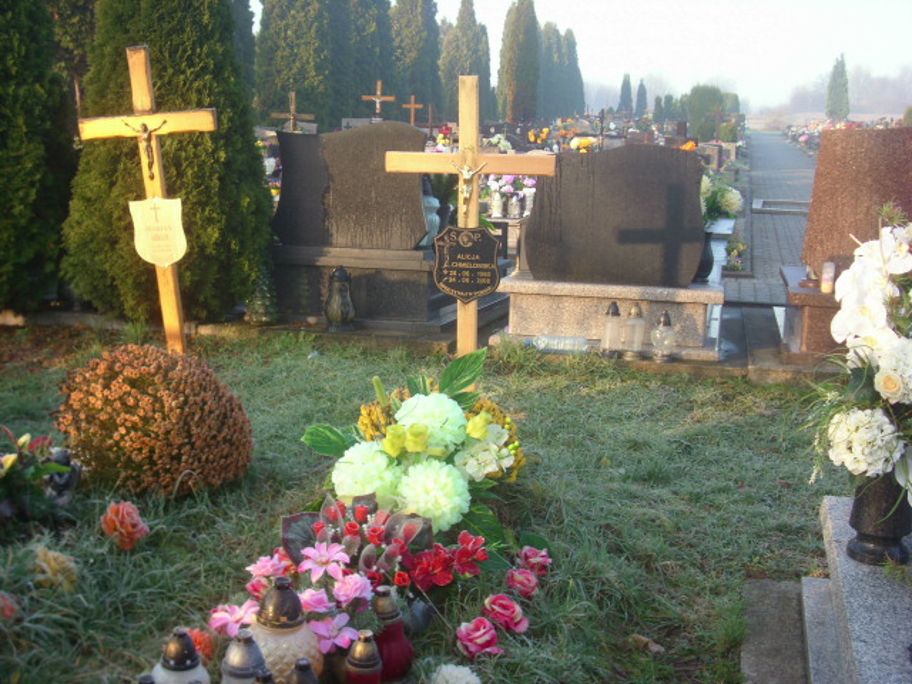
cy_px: 342
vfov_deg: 32.2
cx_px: 456
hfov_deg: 42.1
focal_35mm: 45
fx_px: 1186
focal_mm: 7.6
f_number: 3.1
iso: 50
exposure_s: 1/141
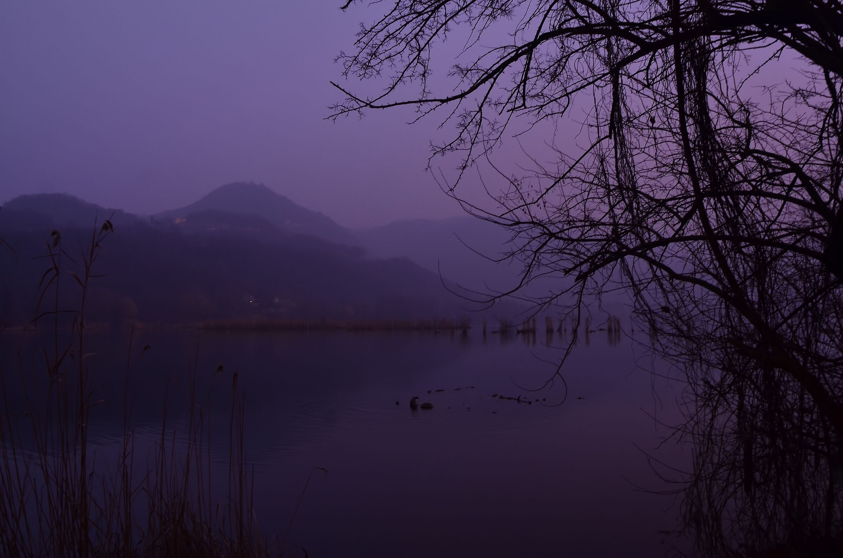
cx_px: 422
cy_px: 279
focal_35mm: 30
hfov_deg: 62.0
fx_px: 701
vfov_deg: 43.4
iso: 400
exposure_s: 1/13
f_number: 7.1
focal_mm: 20
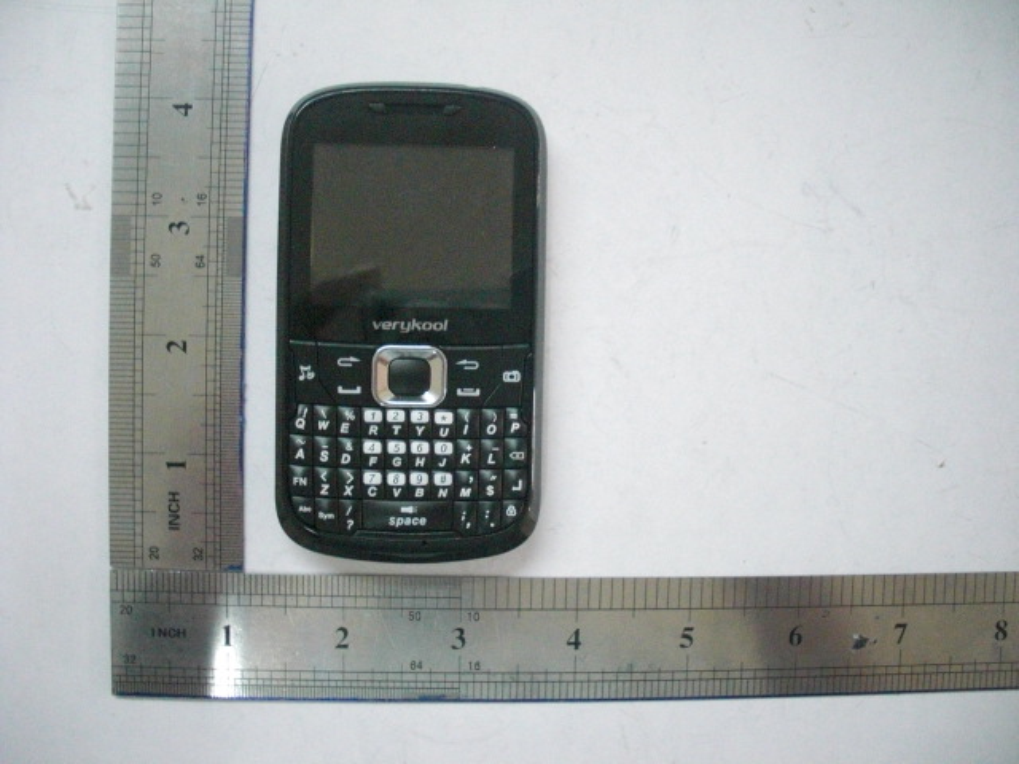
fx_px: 1060
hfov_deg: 51.4
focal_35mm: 36
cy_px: 382
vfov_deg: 39.7
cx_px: 510
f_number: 2.8
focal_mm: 6.3
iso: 800
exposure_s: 1/80
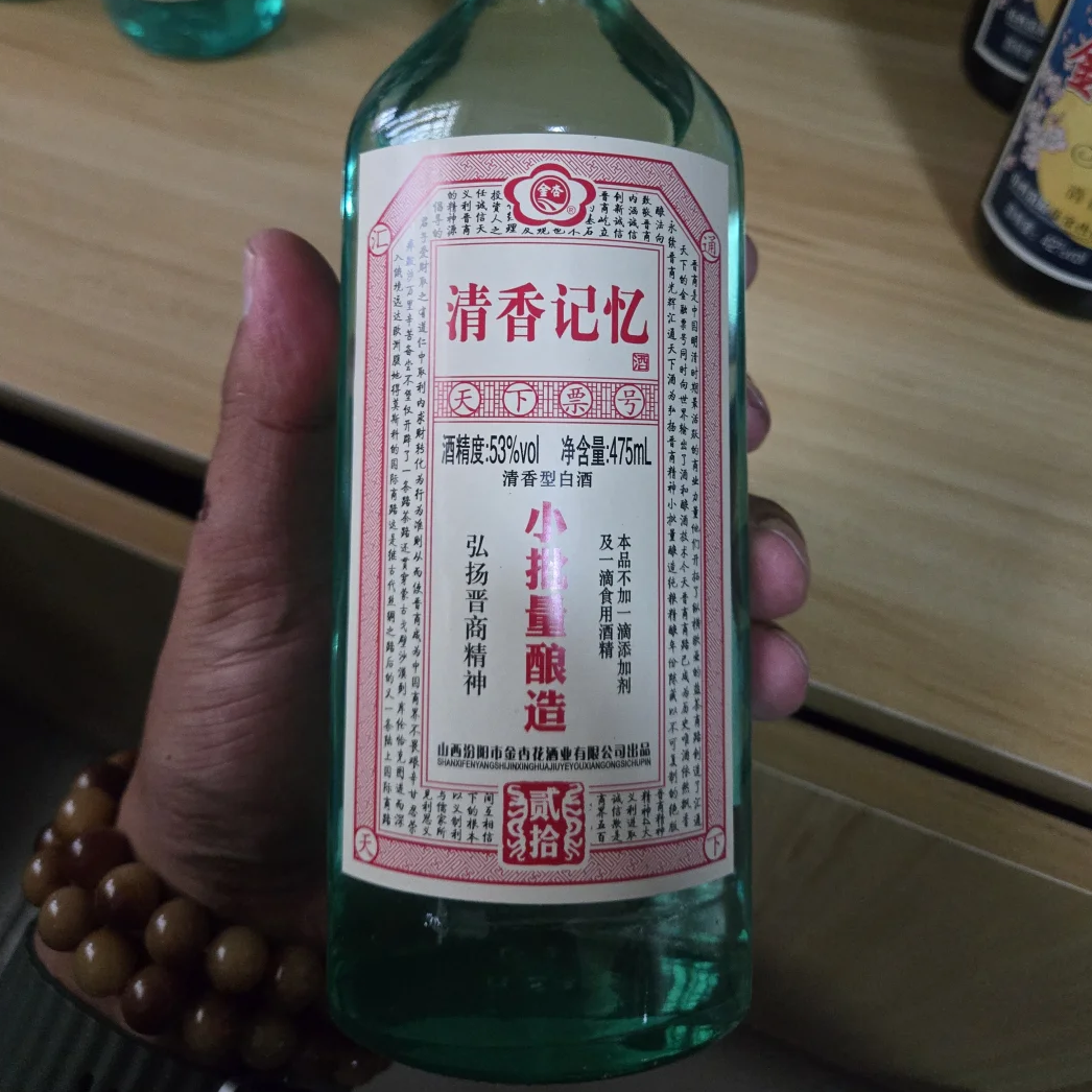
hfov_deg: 57.3
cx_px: 545
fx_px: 999
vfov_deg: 56.6
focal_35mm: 28
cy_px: 410
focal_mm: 5.4
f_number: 1.8
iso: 1250
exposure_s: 1/100
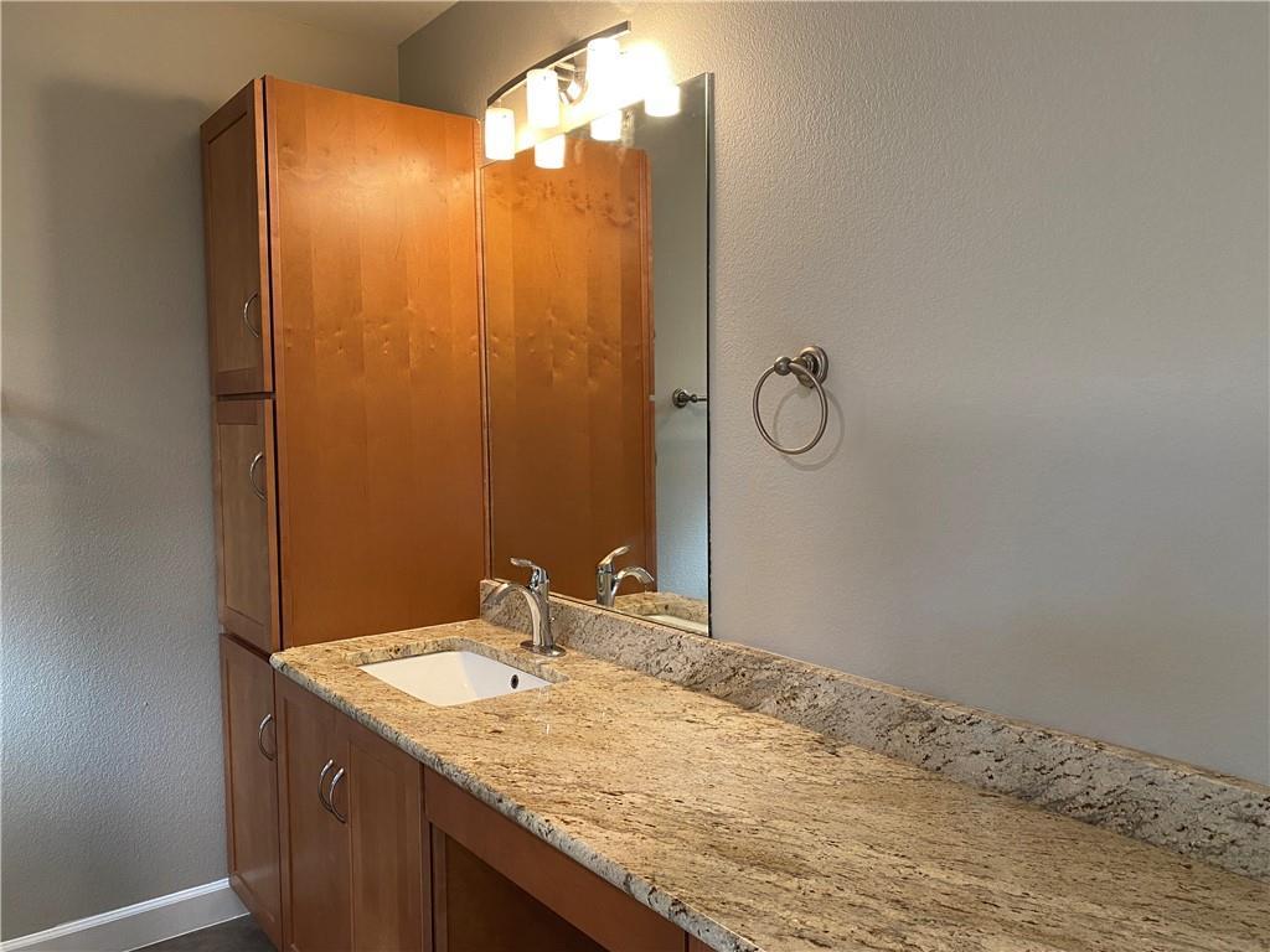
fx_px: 954
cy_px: 476
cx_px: 635
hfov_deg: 67.3
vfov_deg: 53.1
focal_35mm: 26
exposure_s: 1/60
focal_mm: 4.25
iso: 160
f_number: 1.8
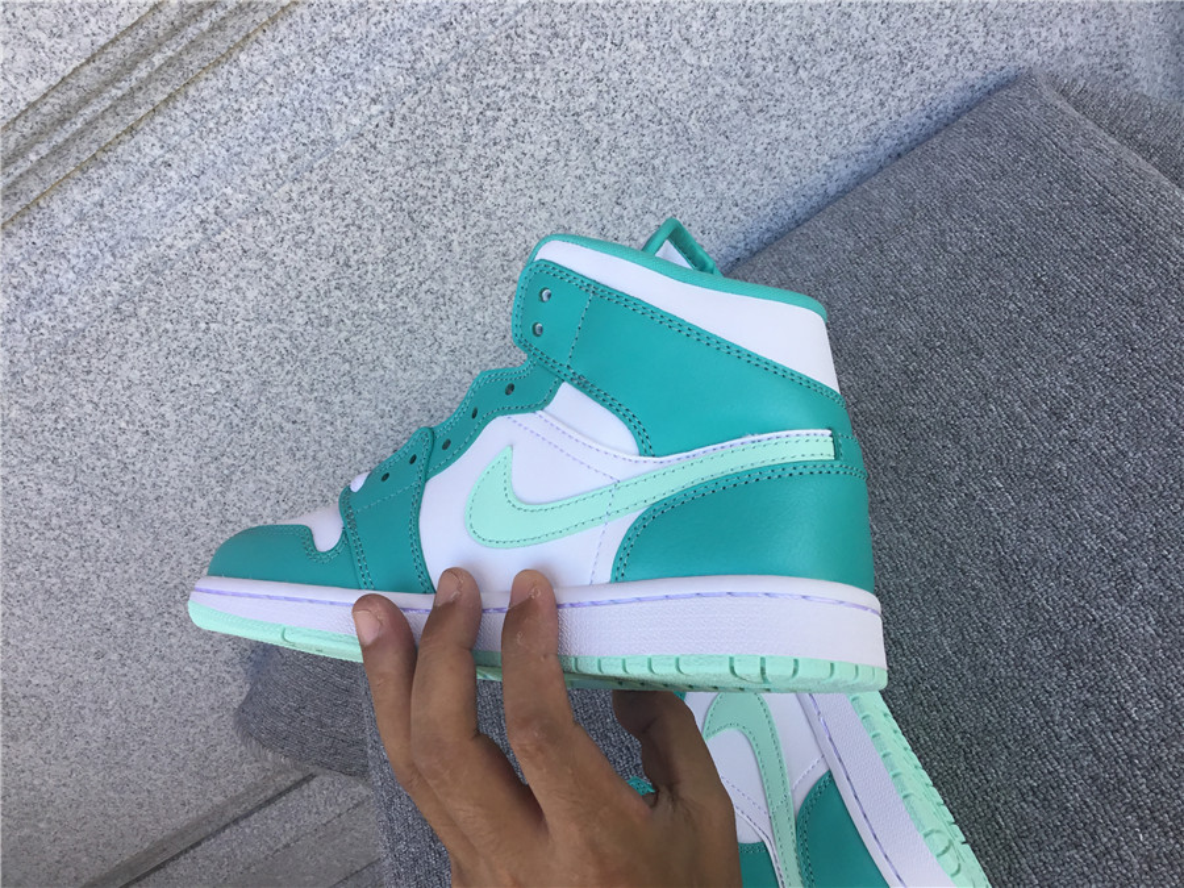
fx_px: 1060
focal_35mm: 31
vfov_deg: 45.4
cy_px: 444
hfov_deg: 58.4
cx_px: 592
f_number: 2.4
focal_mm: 3.3
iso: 25
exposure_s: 1/166
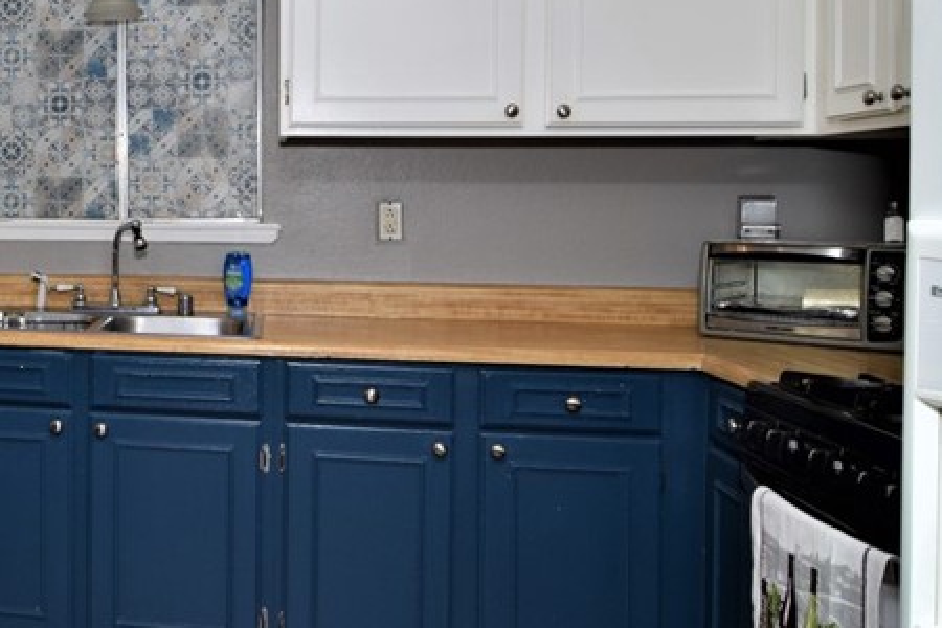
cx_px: -17
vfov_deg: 32.3
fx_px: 1073
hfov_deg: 40.9
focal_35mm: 41
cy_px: 204
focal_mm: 12
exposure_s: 1/10
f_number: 8
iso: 400
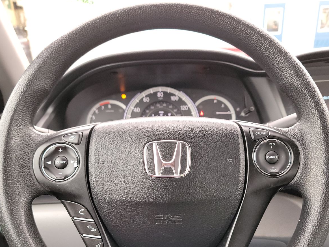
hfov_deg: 55.4
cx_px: 166
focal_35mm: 33
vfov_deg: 42.6
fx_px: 314
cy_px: 154
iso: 1025
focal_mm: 6.7
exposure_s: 1/59
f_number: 1.8
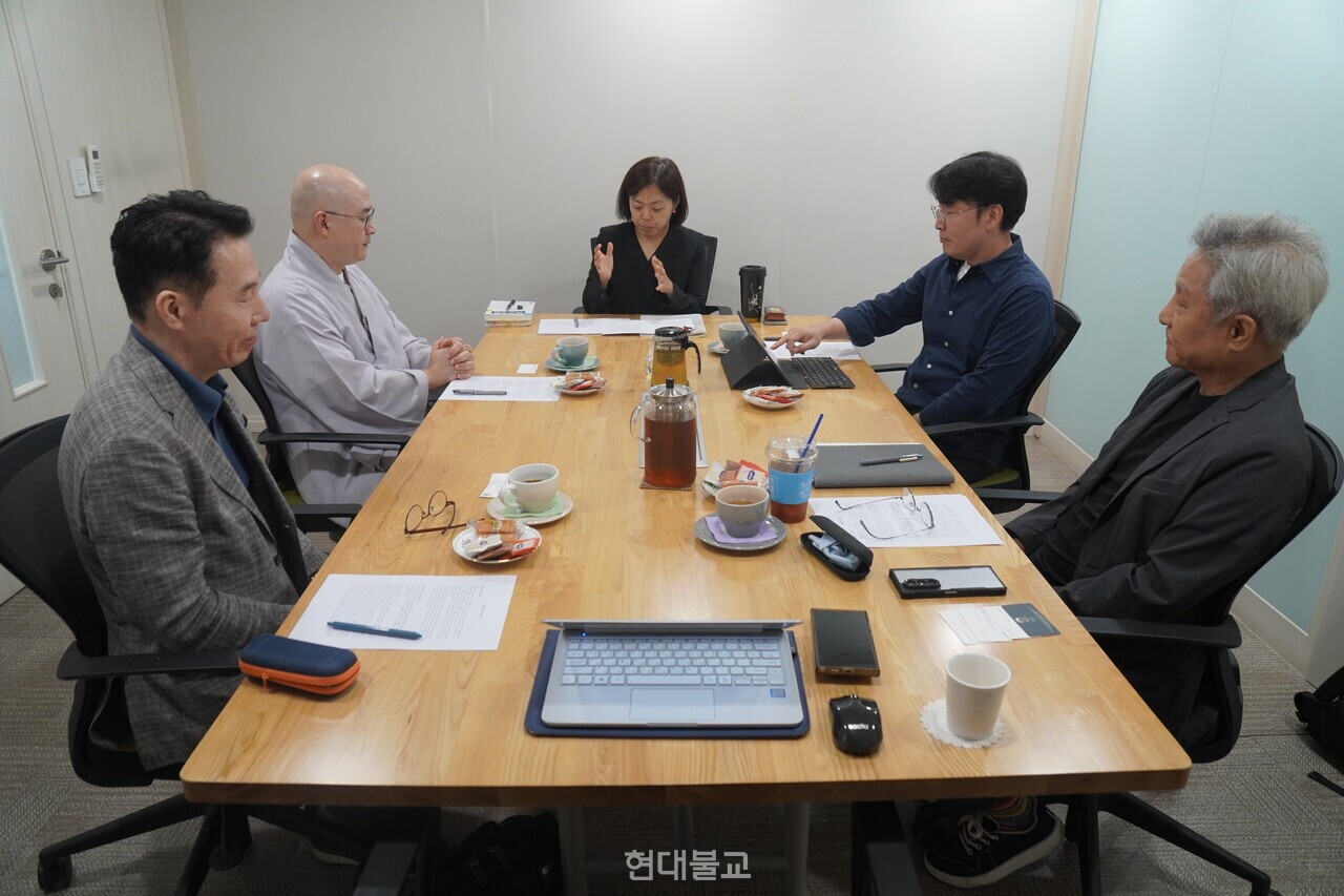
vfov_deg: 53.1
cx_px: 672
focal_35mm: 24
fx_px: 896
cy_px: 448
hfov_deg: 73.8
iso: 1000
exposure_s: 1/160
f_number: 4
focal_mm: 16
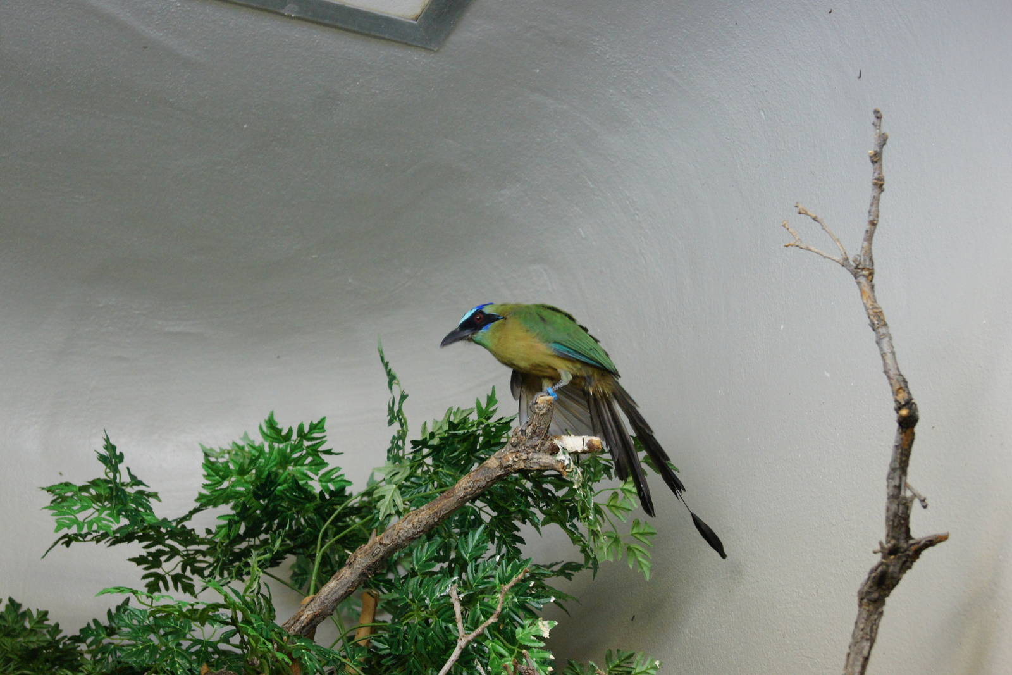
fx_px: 2319
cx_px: 506
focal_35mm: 82
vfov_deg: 16.6
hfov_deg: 24.6
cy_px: 338
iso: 1600
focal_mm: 55
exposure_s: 1/80
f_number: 5.6
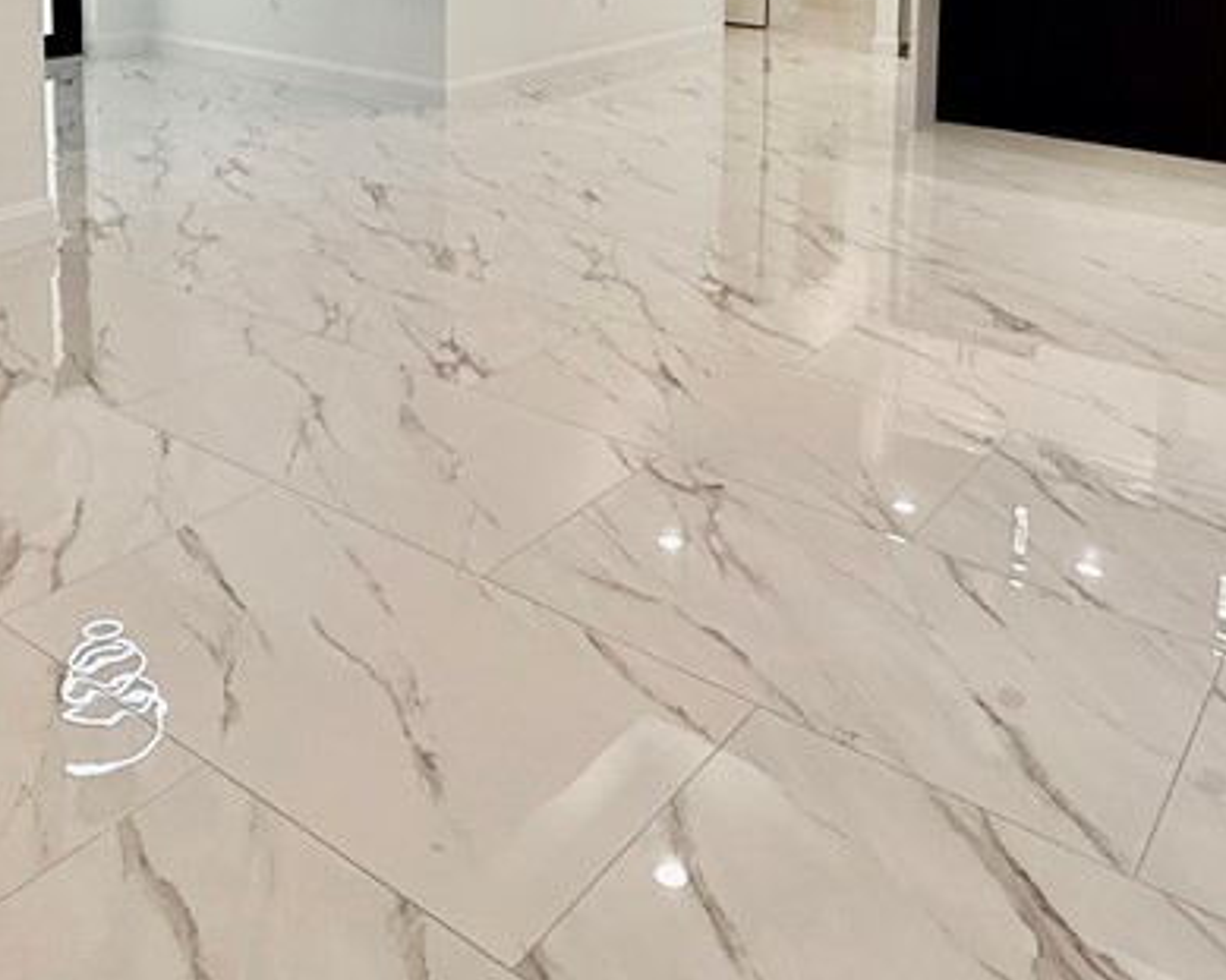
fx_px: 1306
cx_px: 678
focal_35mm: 36
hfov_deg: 50.2
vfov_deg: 36.5
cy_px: -25
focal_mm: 2.22
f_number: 2.2
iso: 125
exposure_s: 1/120
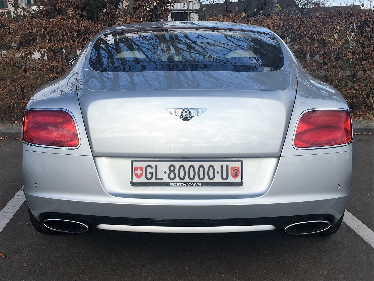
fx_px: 313
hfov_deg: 61.7
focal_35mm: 29
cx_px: 187
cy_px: 140
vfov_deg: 48.2
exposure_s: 1/1130
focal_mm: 4.15
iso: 32
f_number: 2.2
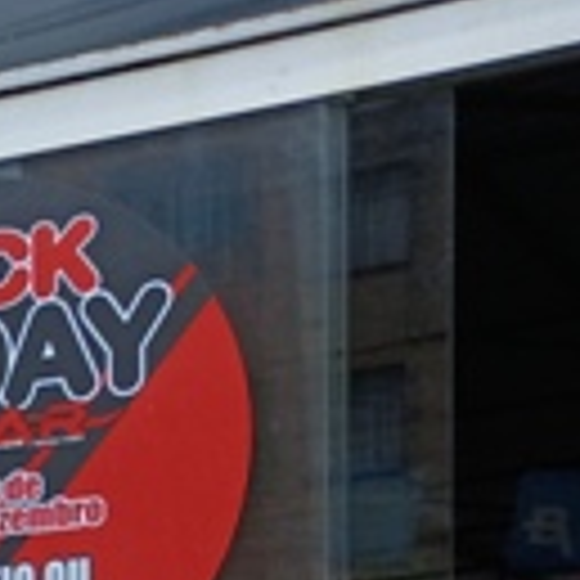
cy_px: 1254
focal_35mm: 143
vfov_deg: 10.9
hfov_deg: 9.4
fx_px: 2711
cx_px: -1209
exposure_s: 1/673
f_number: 1.8
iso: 20
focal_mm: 3.98
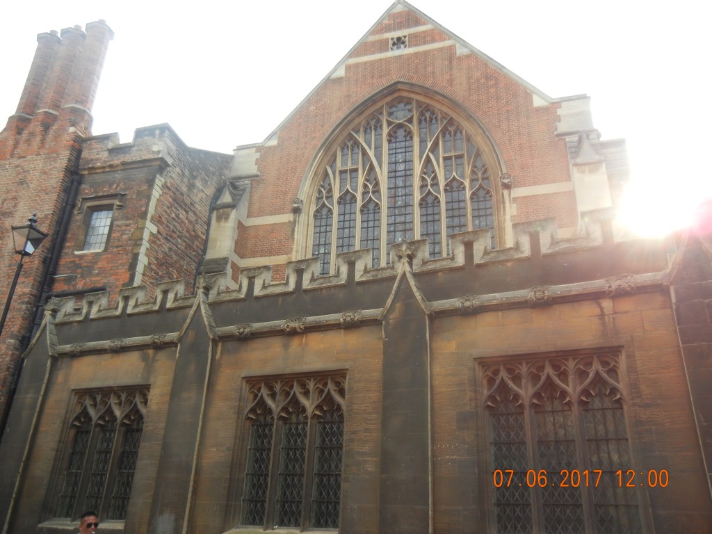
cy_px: 267
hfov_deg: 60.0
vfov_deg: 46.8
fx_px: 617
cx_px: 356
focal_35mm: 30
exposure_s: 1/266
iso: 160
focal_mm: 5.4
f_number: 3.5
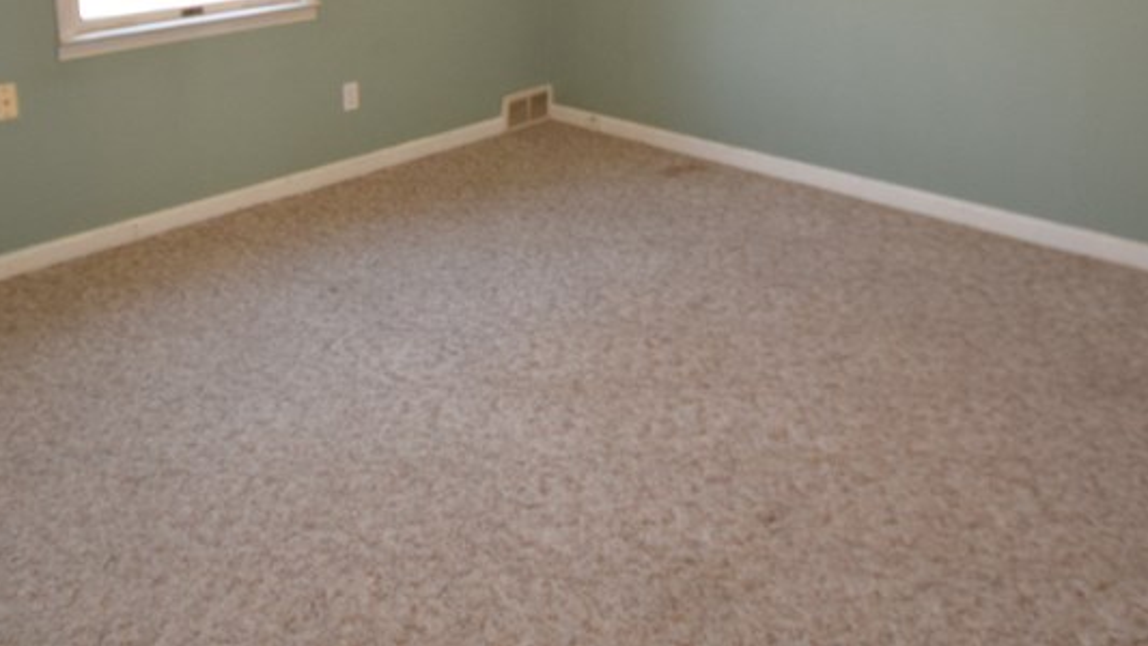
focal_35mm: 32
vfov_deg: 33.8
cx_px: 461
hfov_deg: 60.5
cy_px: 15
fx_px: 974
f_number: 4.5
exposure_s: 1/80
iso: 800
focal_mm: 10
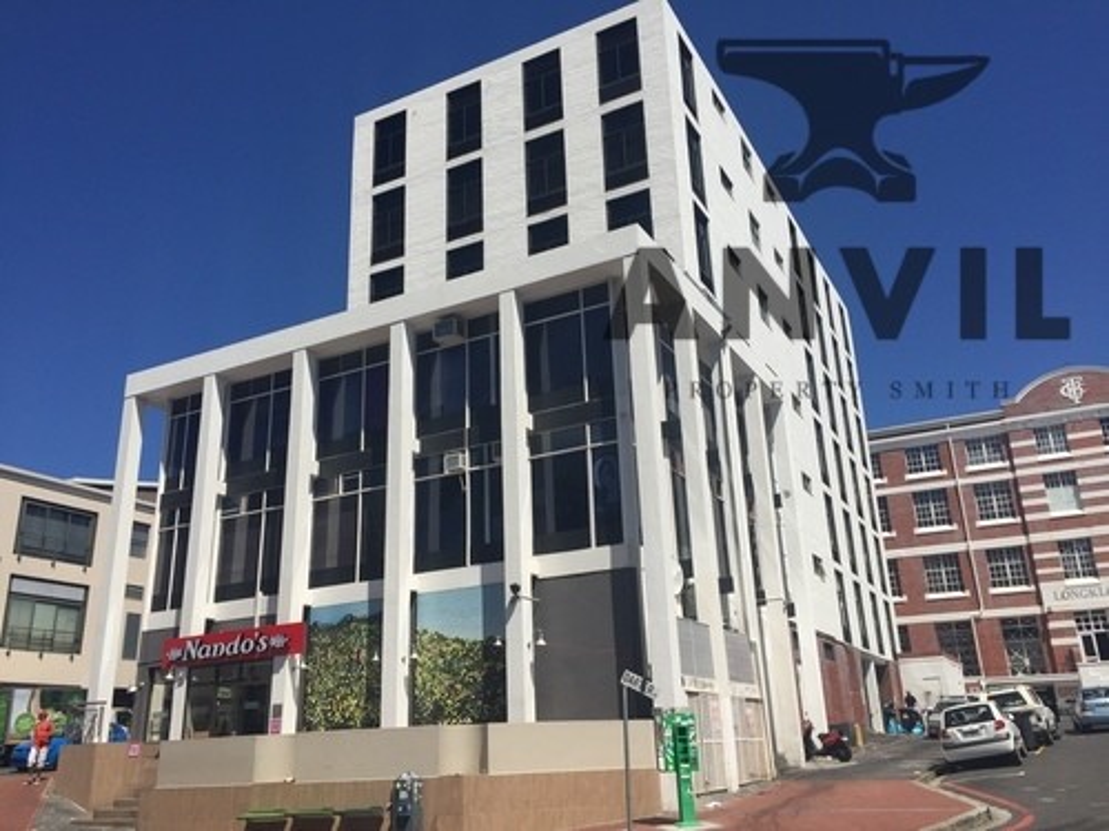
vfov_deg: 48.2
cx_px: 554
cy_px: 416
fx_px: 929
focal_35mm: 29
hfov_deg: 61.7
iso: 32
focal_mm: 4.15
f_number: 2.2
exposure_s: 1/3968
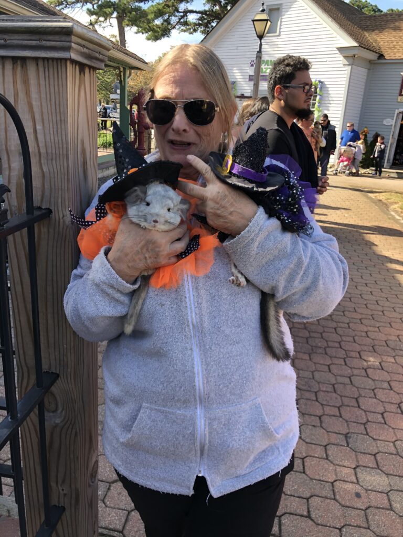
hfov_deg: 49.7
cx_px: 202
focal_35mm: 28
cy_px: 268
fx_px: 435
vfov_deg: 63.4
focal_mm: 4
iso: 20
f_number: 1.8
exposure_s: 1/193
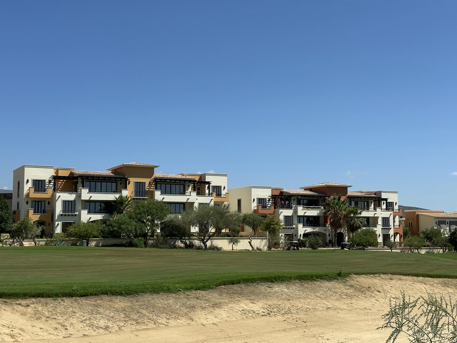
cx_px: 228
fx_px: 634
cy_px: 172
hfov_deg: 39.7
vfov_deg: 30.3
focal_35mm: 48
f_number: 1.78
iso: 64
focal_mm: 6.86
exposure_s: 1/6211
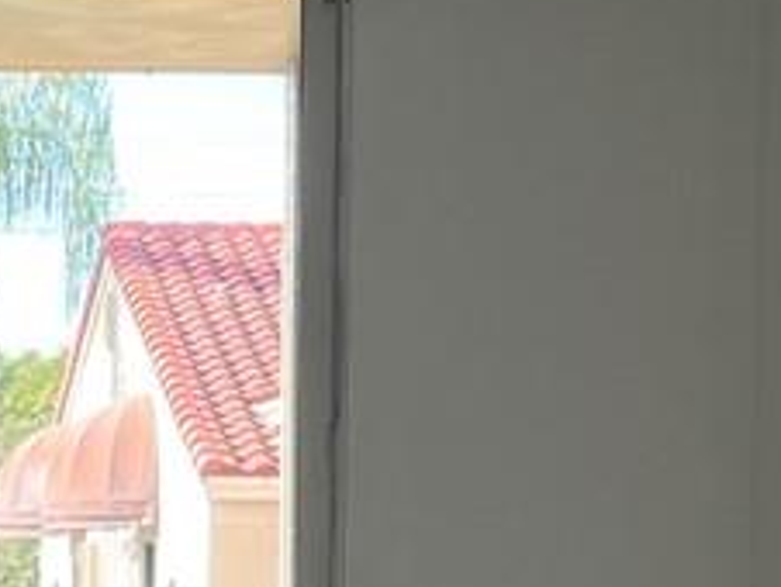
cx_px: 86
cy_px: 749
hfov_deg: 10.7
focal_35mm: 184
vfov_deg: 8.0
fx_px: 4156
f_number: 1.6
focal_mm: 5.1
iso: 40
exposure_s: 1/232
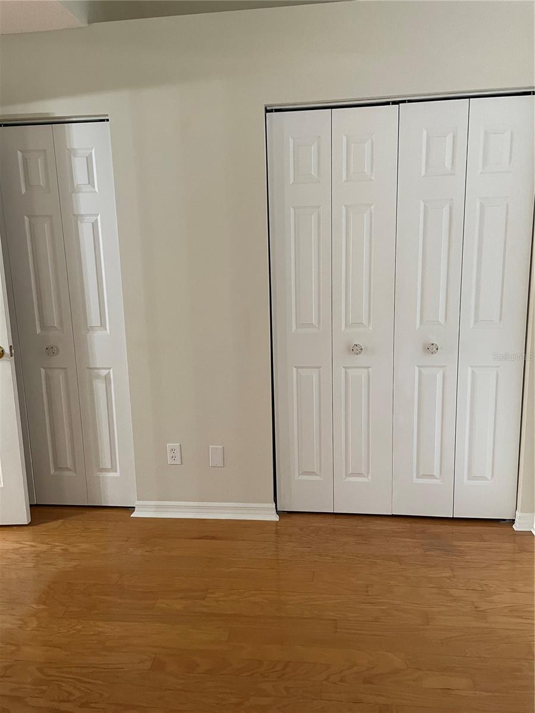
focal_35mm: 26
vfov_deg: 67.3
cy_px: 356
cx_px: 268
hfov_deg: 53.1
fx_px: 536
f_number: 1.6
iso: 320
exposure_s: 1/60
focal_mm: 4.2
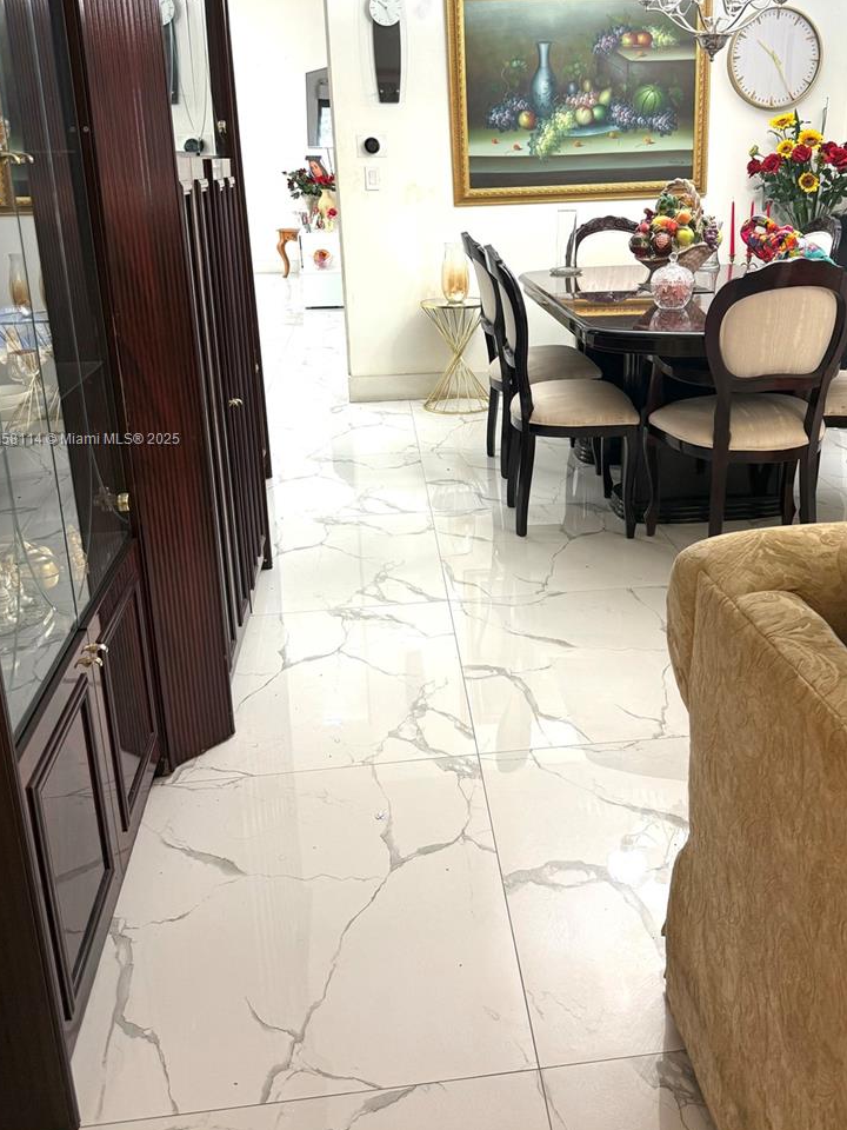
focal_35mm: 30
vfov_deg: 59.4
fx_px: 979
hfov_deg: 46.6
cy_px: 440
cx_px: 494
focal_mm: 6.76
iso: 125
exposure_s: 1/60
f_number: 1.78
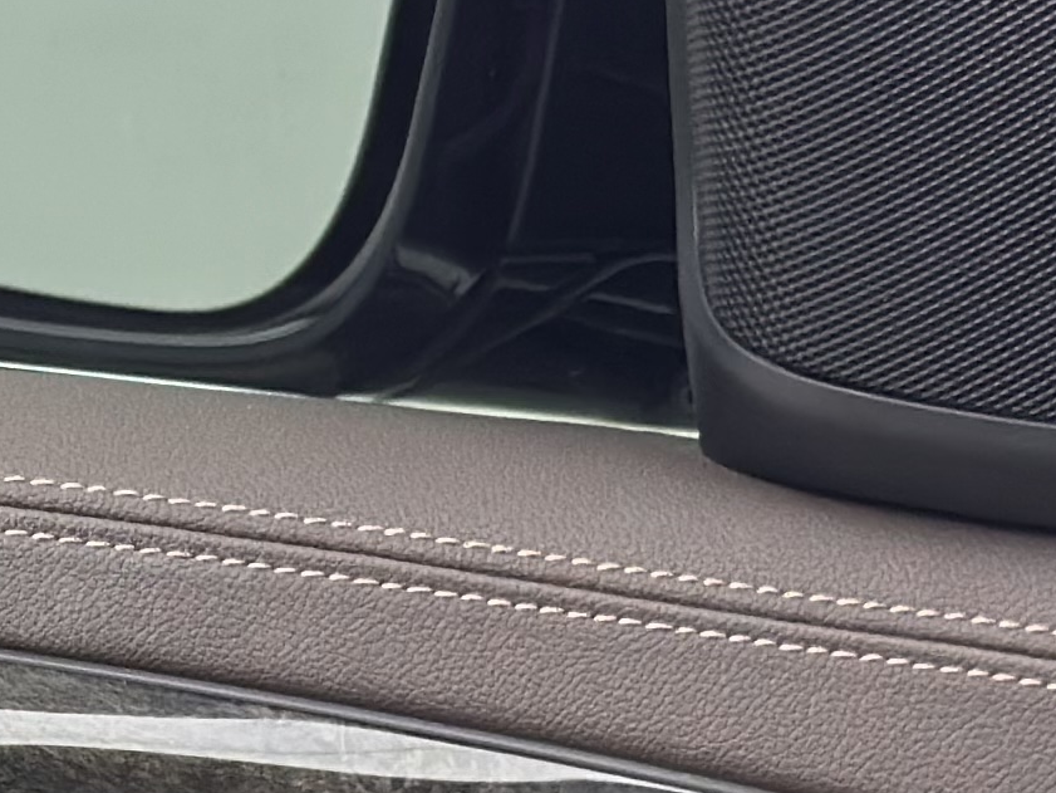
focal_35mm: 230
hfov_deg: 8.4
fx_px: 7017
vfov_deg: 6.4
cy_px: 1081
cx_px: -639
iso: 80
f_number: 1.78
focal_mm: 6.86
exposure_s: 1/100
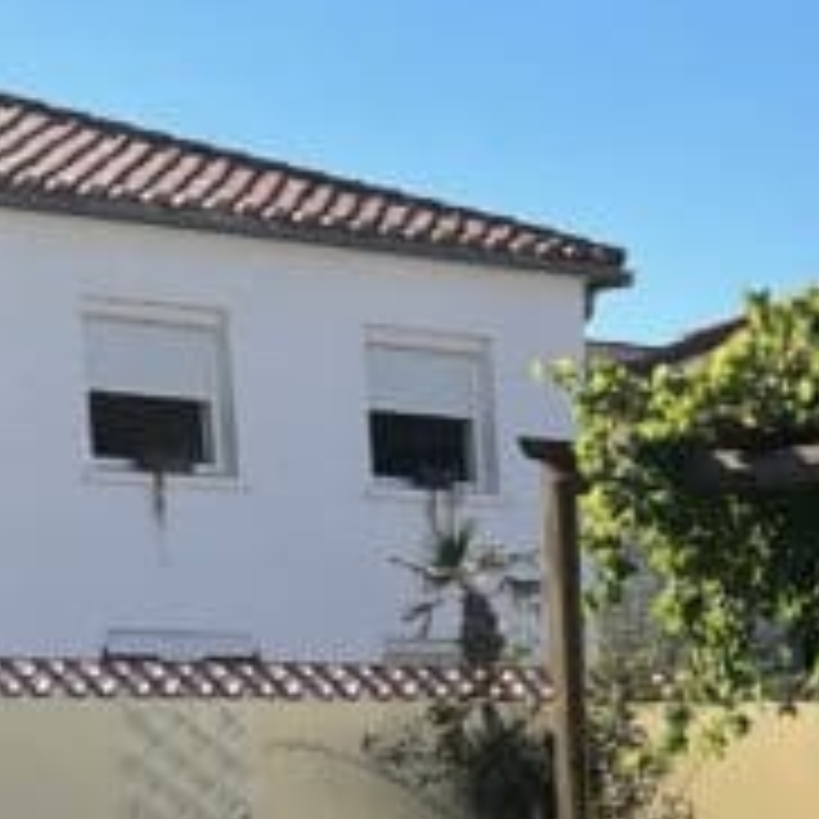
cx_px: 1224
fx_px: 3453
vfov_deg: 12.2
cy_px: 1575
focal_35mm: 129
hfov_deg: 12.8
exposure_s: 1/2817
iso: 32
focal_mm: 4.2
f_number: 1.6
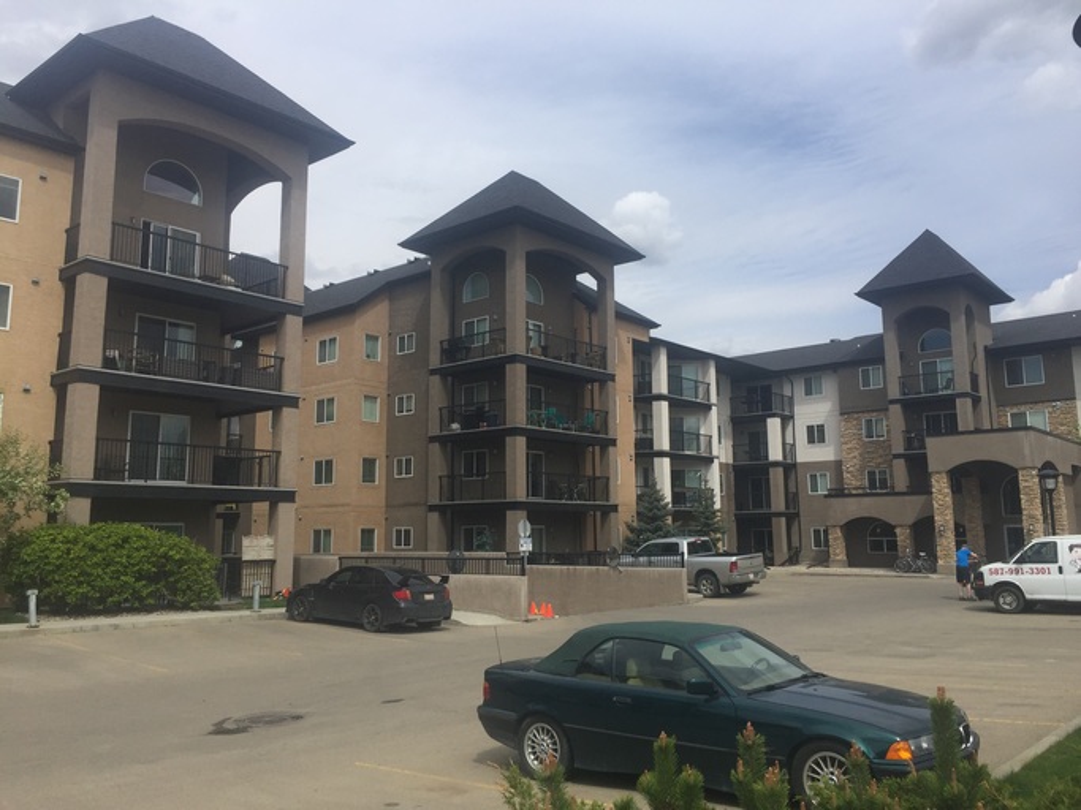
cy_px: 405
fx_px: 905
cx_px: 540
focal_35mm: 29
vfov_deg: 48.2
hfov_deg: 61.7
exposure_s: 1/2639
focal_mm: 4.15
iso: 32
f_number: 2.2
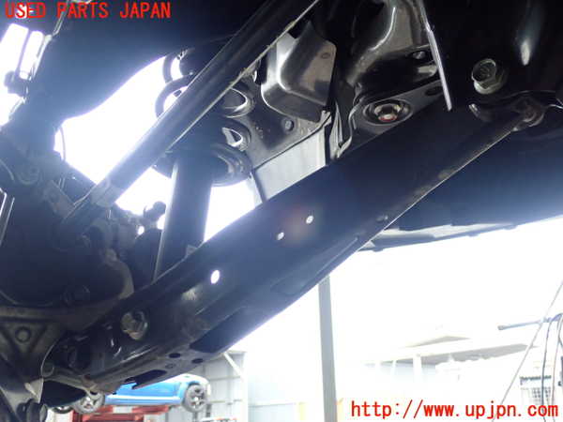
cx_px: 282
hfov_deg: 49.0
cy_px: 211
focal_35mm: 38
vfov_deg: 37.7
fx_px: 618
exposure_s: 1/40
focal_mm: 6.86
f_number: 2.7
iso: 500
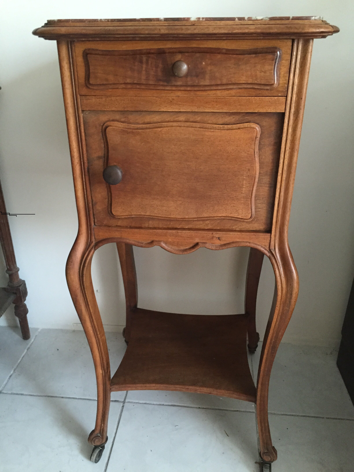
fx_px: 395
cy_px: 236
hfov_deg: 48.2
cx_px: 177
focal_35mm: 29
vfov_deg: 61.7
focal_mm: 4.15
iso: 250
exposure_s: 1/24
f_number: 2.2
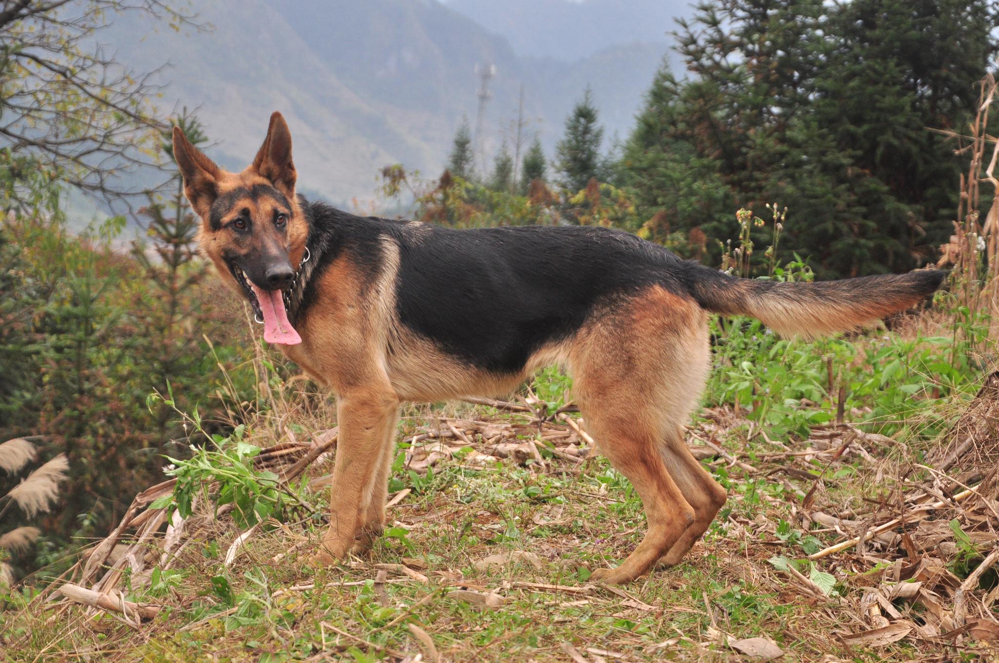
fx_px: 2411
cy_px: 332
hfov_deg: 23.4
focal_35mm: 87
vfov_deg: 15.7
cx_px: 500
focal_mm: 58
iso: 500
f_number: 5
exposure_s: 1/500
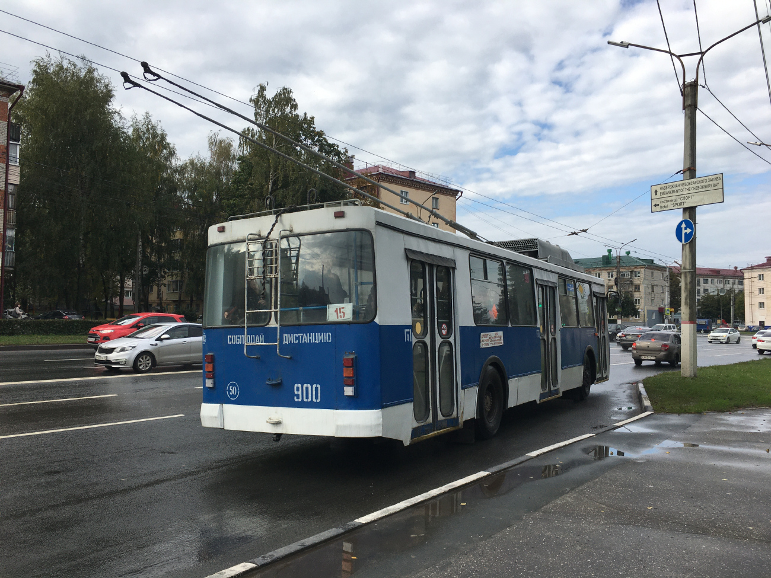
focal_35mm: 29
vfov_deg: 48.2
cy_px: 289
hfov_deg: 61.7
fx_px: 646
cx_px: 386
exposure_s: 1/1166
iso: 25
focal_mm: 4.15
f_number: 2.2
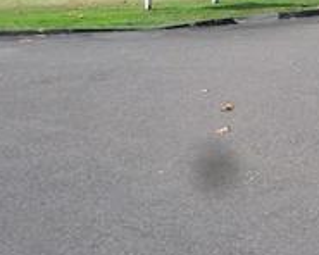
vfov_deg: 11.3
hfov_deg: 14.4
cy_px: -119
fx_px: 1246
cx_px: 290
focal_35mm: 132
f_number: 3.8
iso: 100
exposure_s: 1/800
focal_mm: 6.8
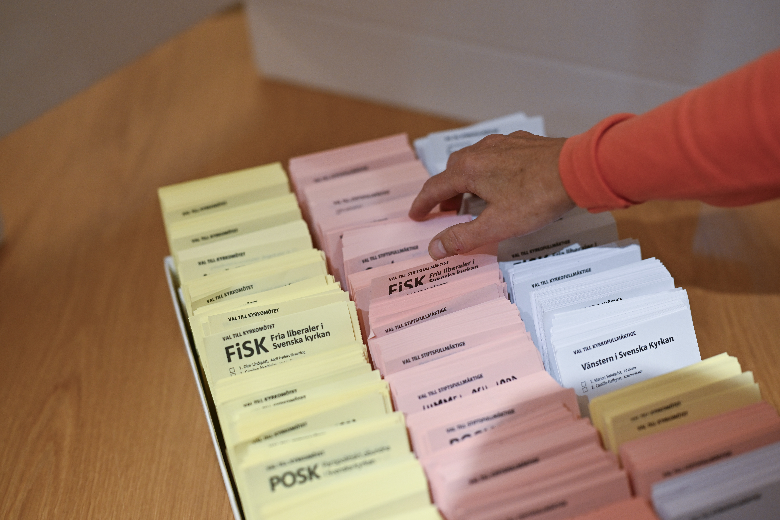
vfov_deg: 27.0
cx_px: 390
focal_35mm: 50
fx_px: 1083
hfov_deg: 39.6
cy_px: 260
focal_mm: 50
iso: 1000
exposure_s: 1/640
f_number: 2
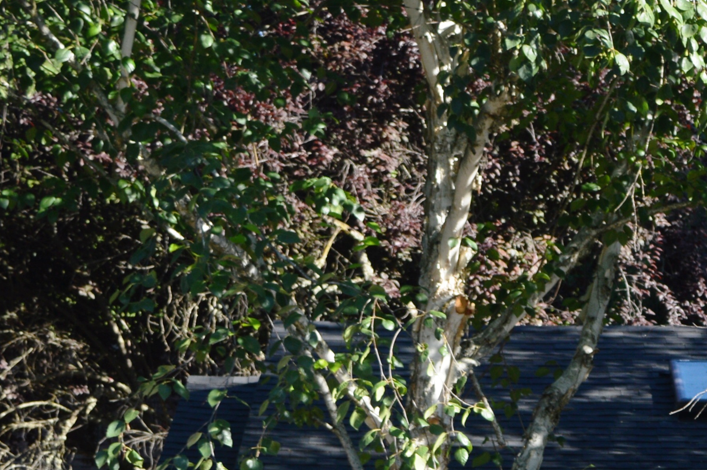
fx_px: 3467
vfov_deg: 7.6
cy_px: 697
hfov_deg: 11.3
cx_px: 945
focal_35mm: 177
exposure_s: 1/160
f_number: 6.3
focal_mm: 35
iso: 100
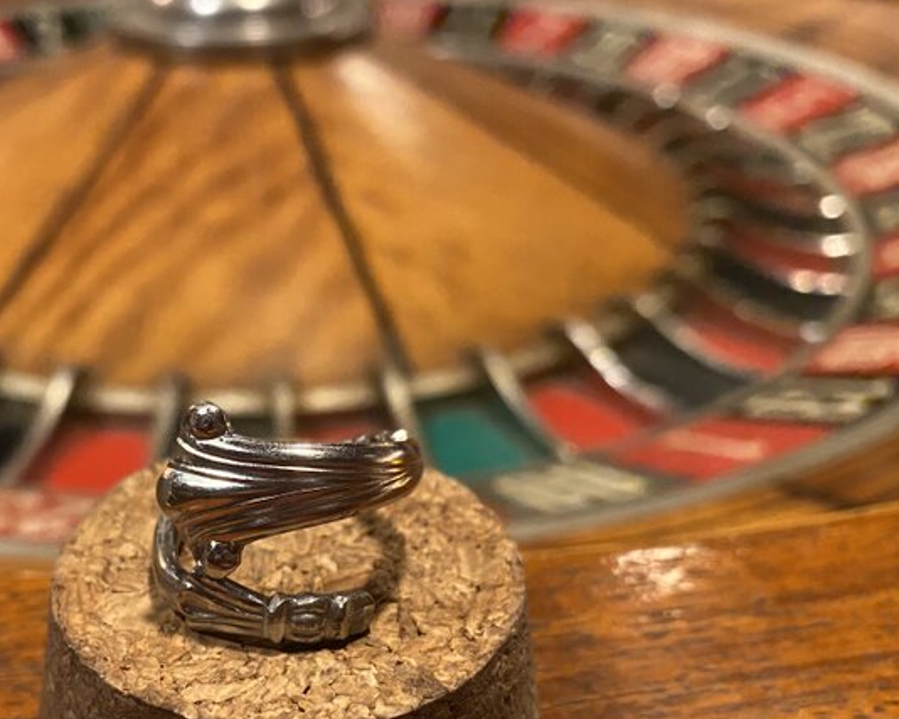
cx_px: 277
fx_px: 1037
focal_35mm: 39
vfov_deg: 37.7
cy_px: 497
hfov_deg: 45.9
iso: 500
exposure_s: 1/30
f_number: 1.8
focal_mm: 4.25
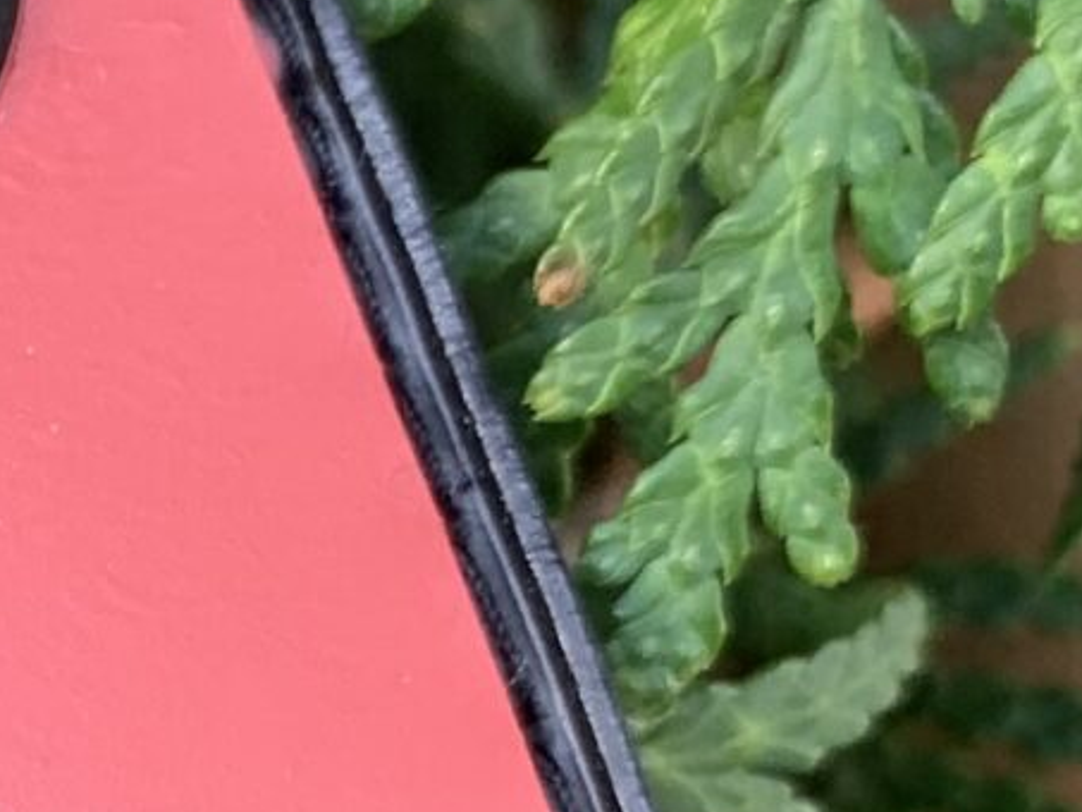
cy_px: 650
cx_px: -1249
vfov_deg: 10.1
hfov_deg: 11.7
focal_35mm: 147
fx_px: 4596
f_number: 1.8
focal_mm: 4.25
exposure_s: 1/121
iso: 64
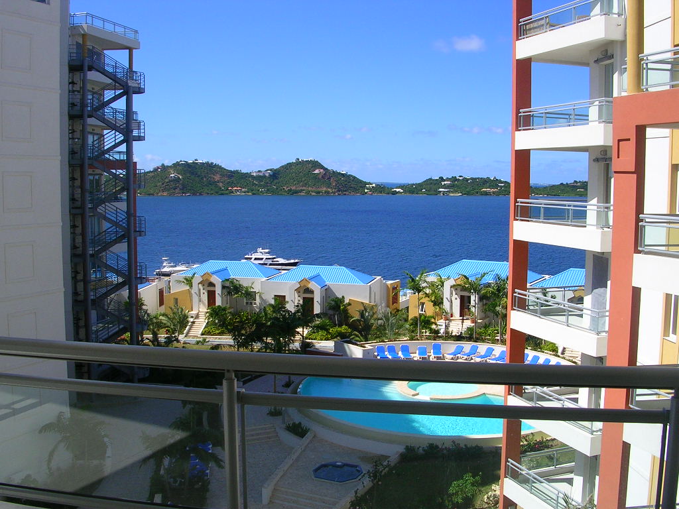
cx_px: 340
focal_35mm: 38
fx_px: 745
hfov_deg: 49.0
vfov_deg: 37.7
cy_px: 254
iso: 50
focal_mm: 5.8
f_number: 5.6
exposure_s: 1/358
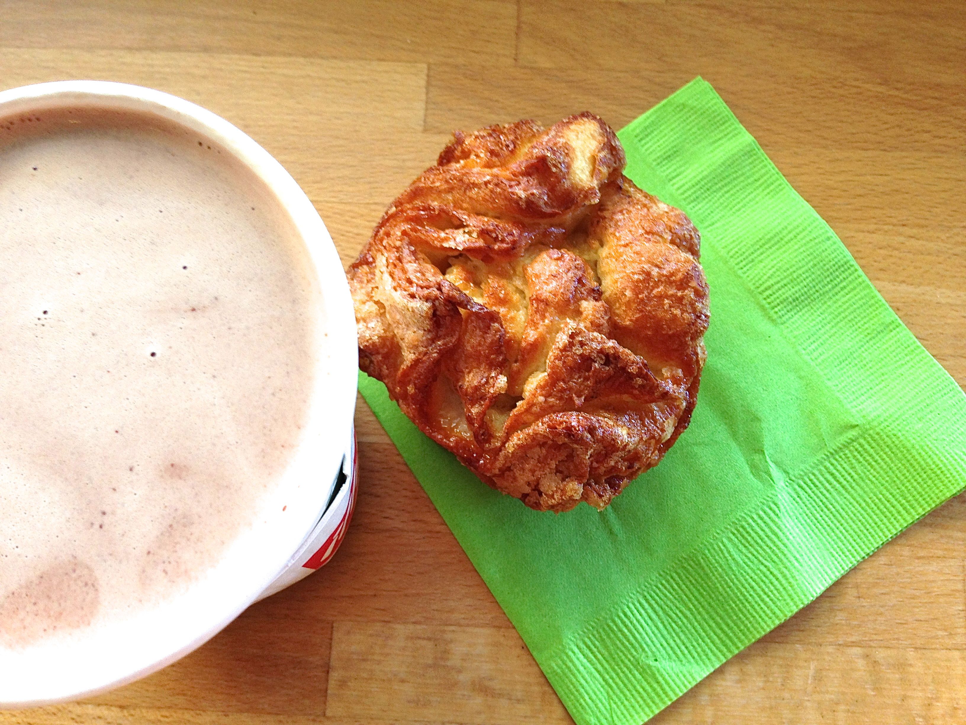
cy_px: 362
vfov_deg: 42.9
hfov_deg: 55.4
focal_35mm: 33
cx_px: 483
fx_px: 921
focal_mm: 4.12
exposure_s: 1/20
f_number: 2.4
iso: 64
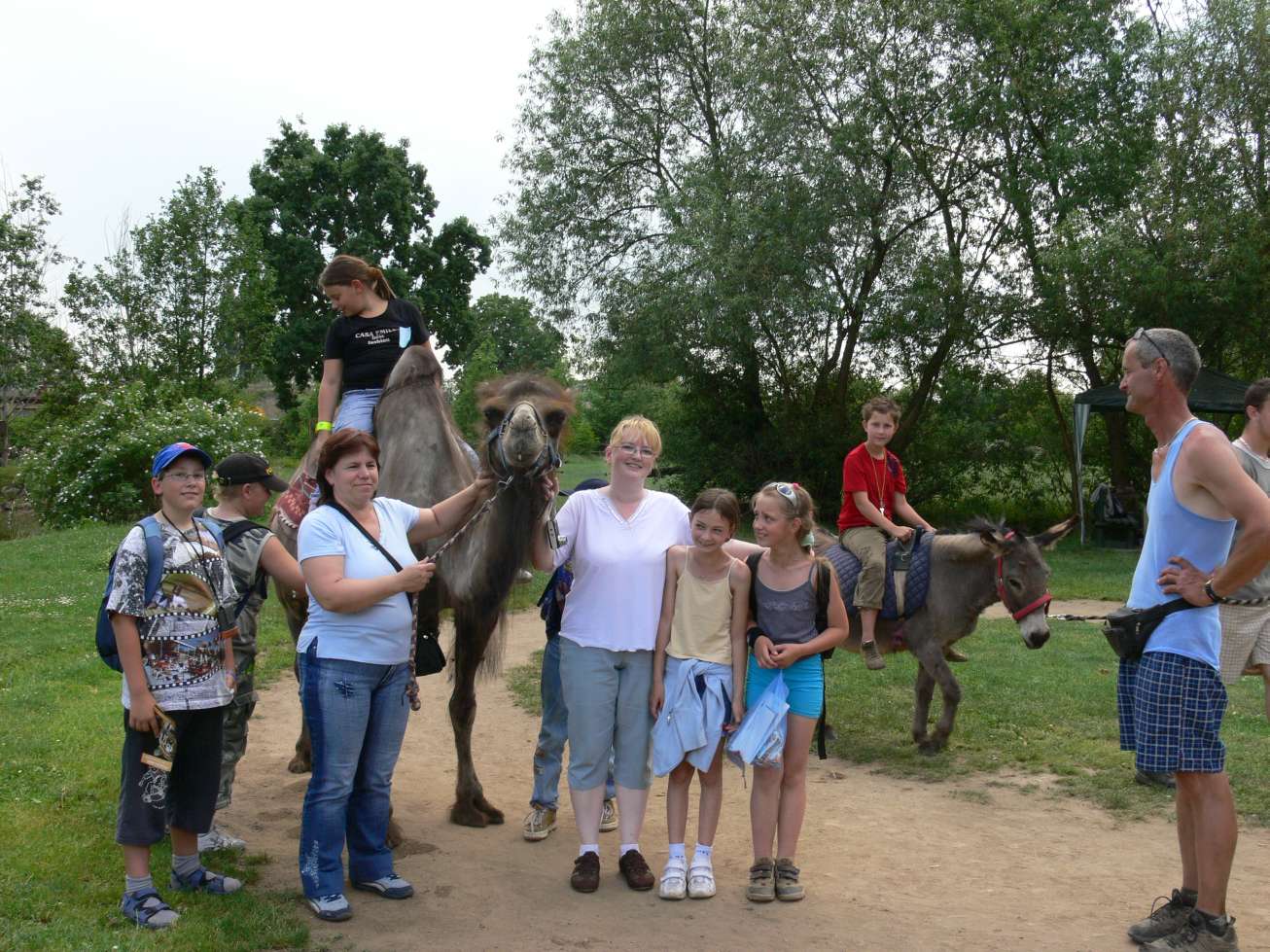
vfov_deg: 35.9
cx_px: 635
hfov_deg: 46.8
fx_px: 1467
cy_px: 476
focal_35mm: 40
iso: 100
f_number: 5.6
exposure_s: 1/125
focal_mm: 8.4
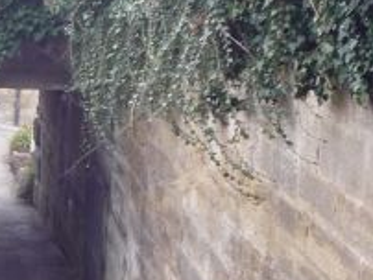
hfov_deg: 13.1
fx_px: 1586
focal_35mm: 147
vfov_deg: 10.1
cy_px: 101
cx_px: -68
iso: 160
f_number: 3.7
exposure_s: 1/30
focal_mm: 6.3
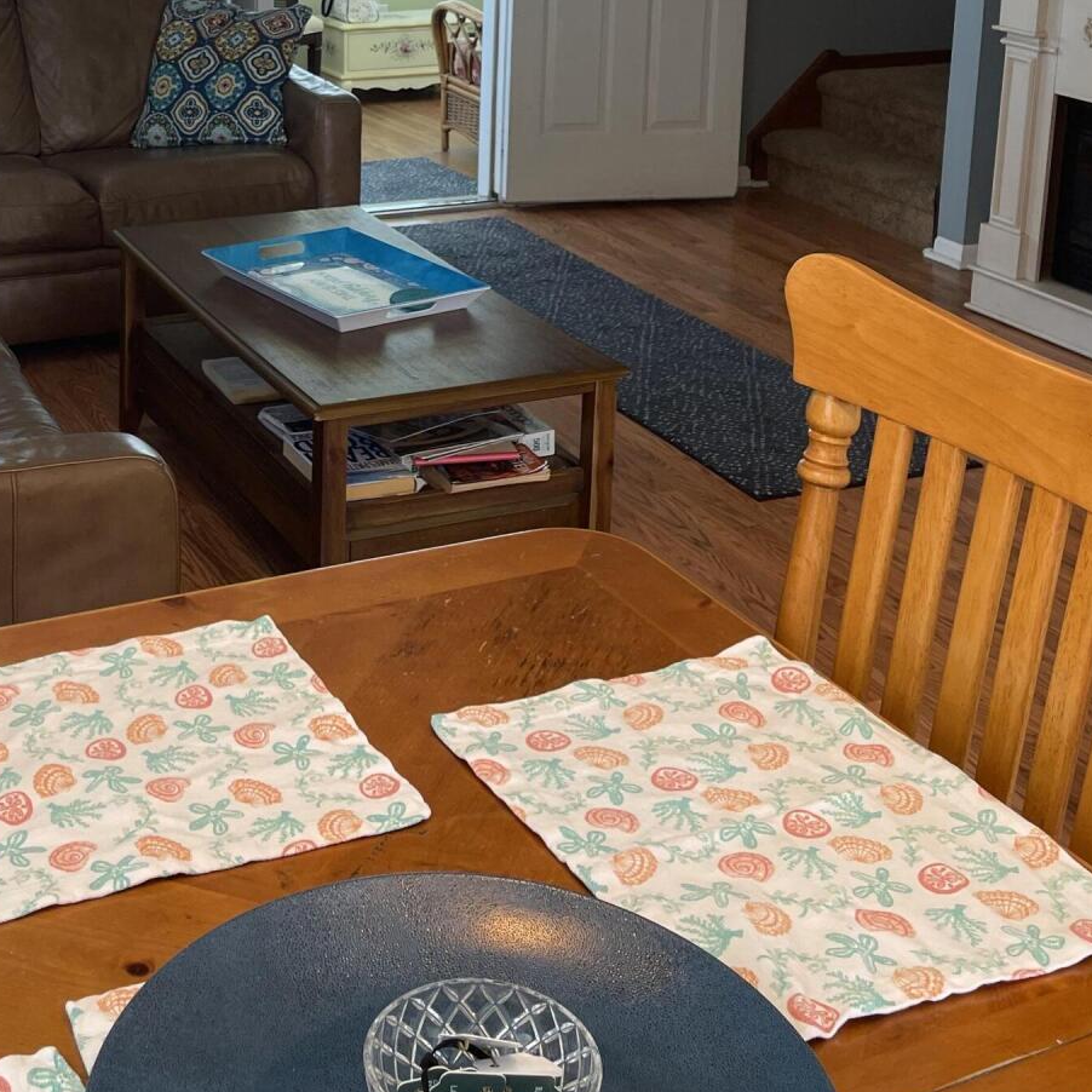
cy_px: 47
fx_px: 1749
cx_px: 368
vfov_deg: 32.4
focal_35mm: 49
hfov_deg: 34.4
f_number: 1.6
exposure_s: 1/120
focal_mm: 5.1
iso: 80
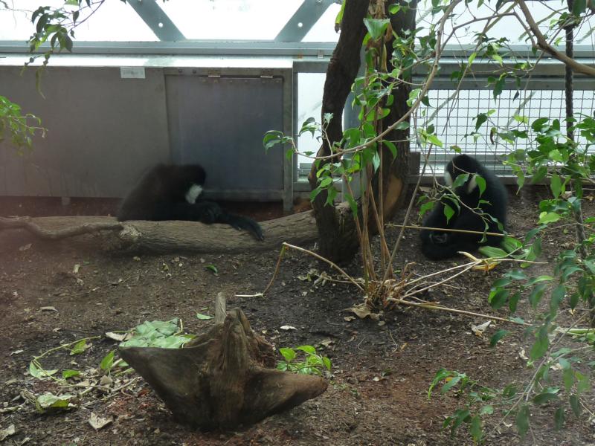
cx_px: 298
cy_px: 223
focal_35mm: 66
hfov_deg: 29.4
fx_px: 1134
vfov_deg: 22.3
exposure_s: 1/100
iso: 160
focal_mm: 8.2
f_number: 3.2
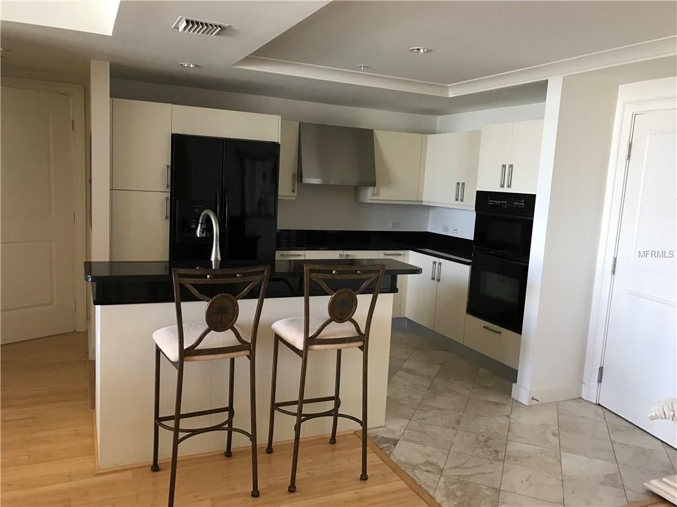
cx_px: 338
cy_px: 254
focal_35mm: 28
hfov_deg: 63.4
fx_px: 548
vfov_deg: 49.7
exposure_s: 1/20
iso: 40
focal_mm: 3.99
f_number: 1.8
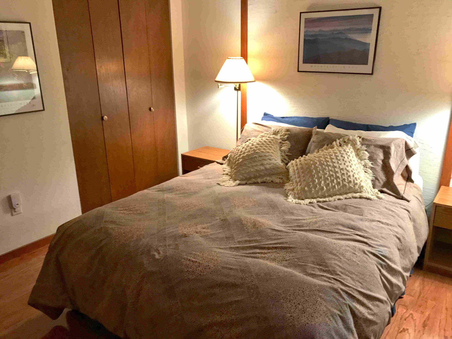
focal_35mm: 28
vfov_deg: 49.7
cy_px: 170
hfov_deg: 63.4
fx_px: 366
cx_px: 226
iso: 80
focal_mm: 3.99
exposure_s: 1/30
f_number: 1.8
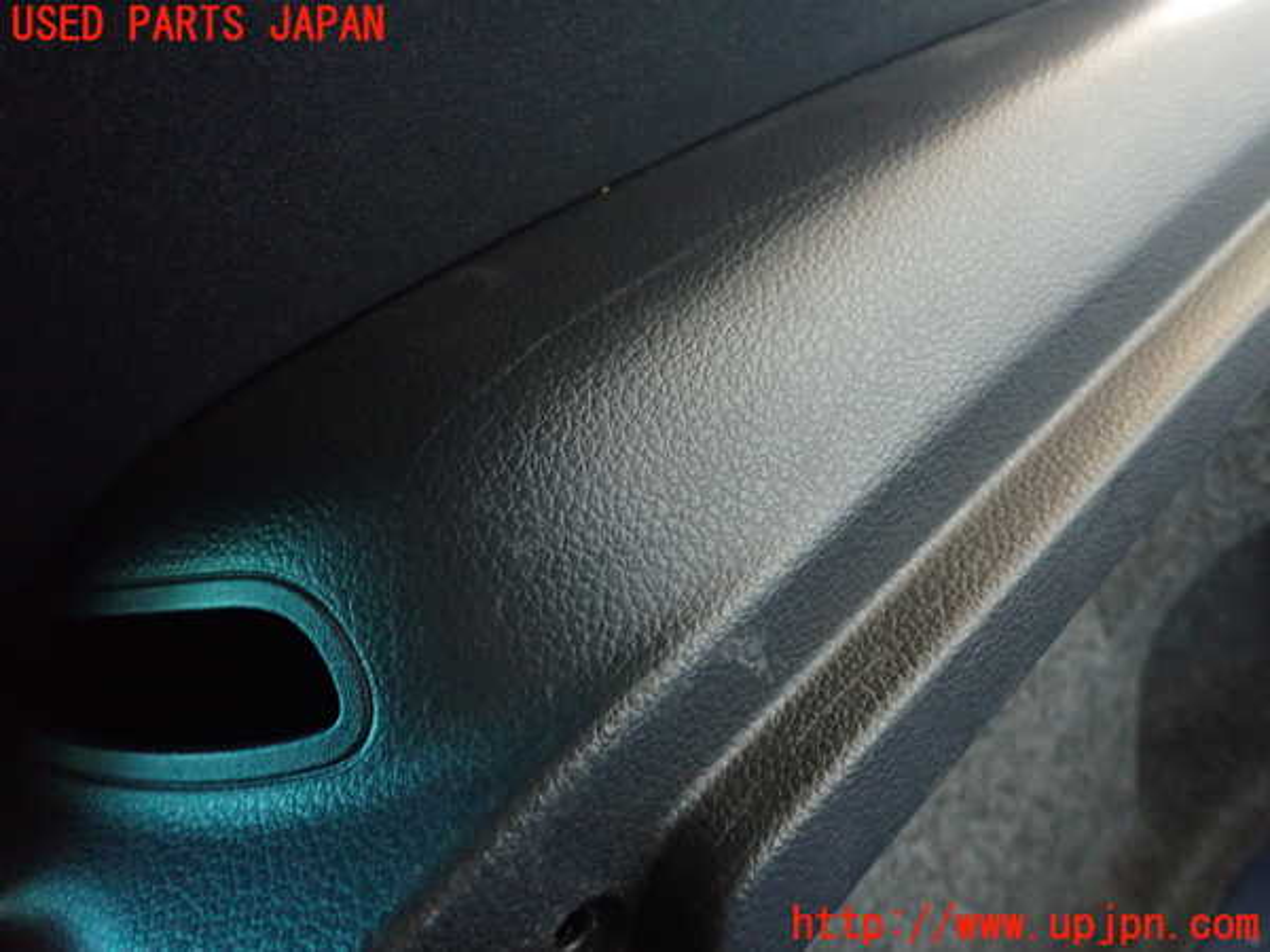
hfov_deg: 69.4
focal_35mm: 25
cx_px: 635
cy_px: 476
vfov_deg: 54.9
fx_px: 917
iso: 800
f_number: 2
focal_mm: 4.5
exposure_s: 1/30
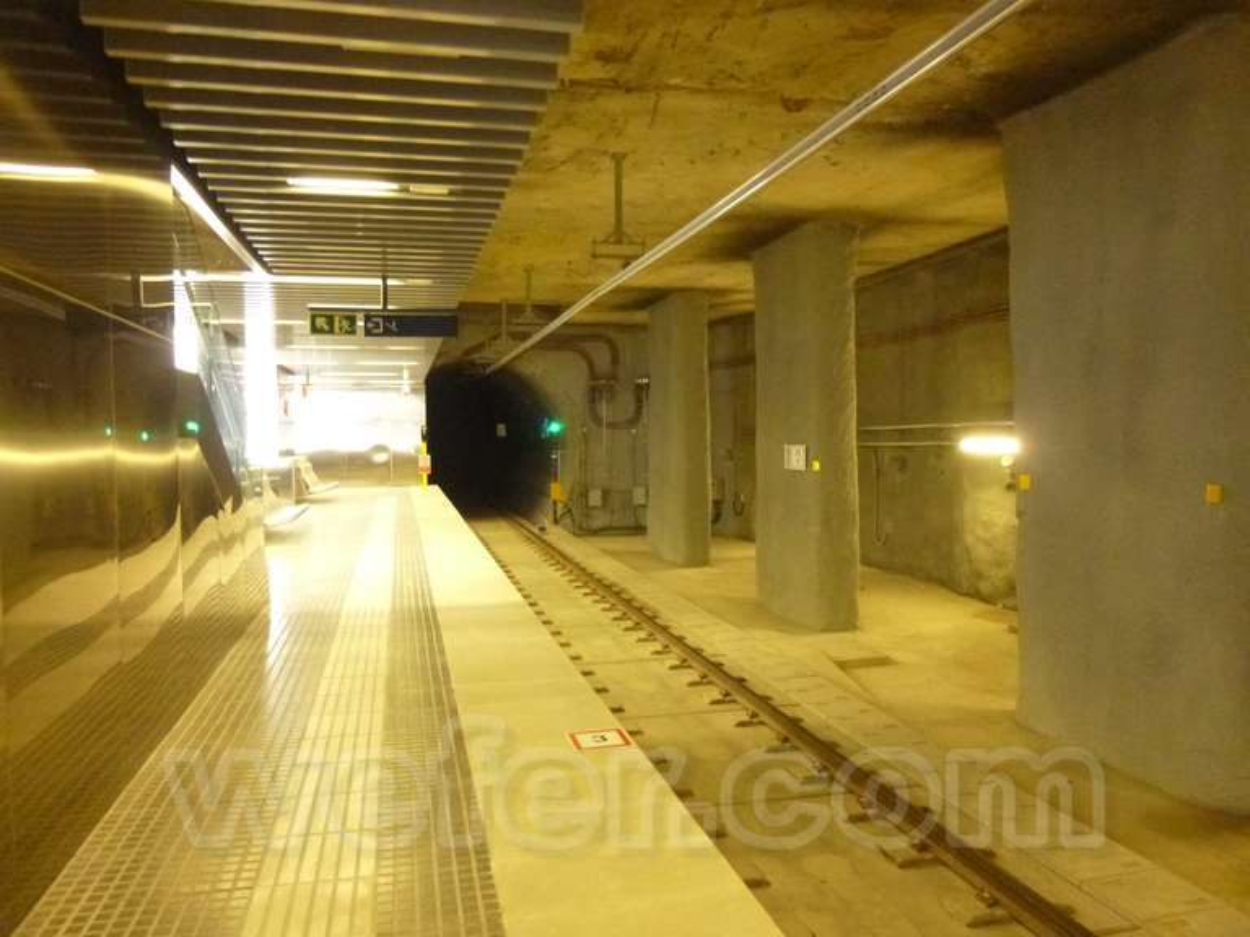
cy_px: 468
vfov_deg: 54.9
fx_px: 903
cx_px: 625
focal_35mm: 25
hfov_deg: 69.4
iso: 800
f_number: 3.1
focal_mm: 4.5
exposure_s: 1/15
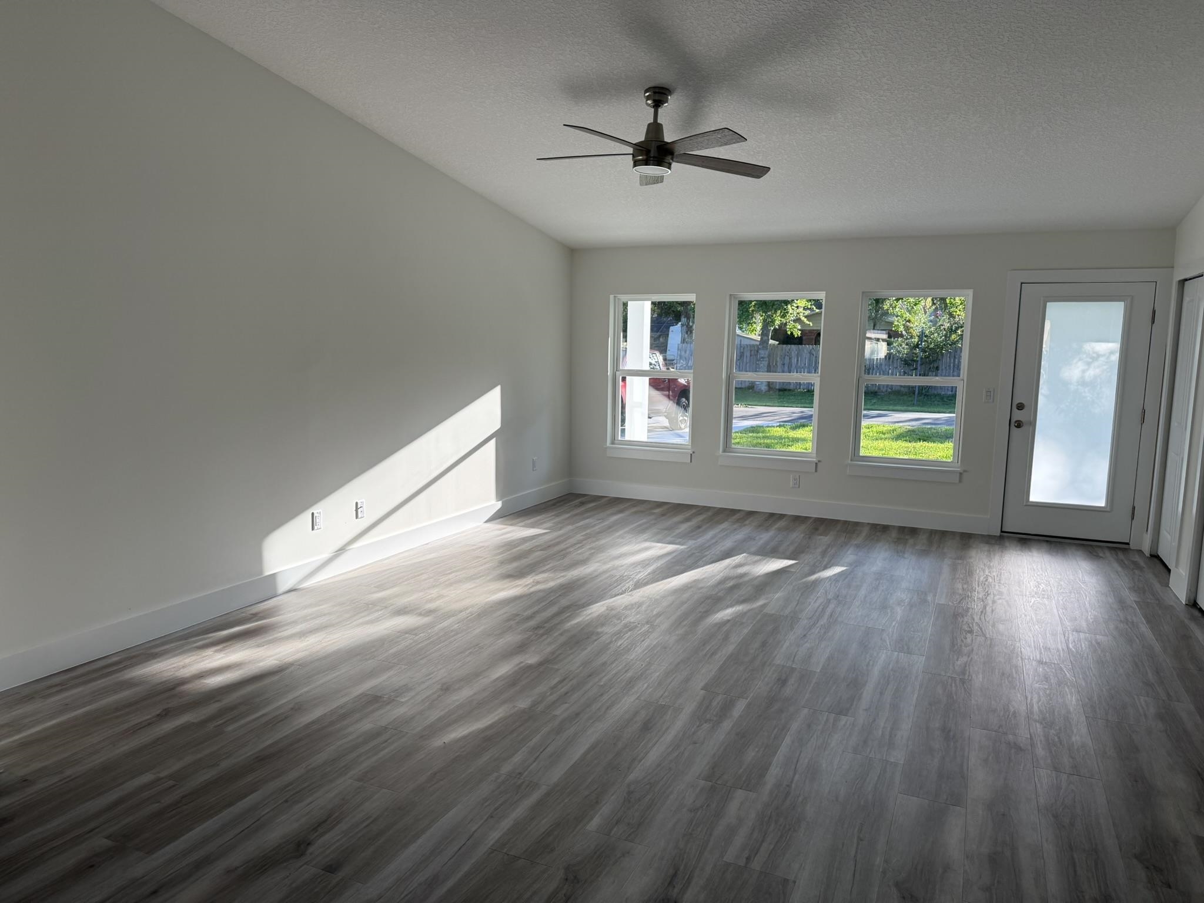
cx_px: 602
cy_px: 452
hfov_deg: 71.6
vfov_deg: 56.8
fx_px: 835
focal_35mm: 24
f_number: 1.78
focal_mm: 6.76
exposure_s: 1/528
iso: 100
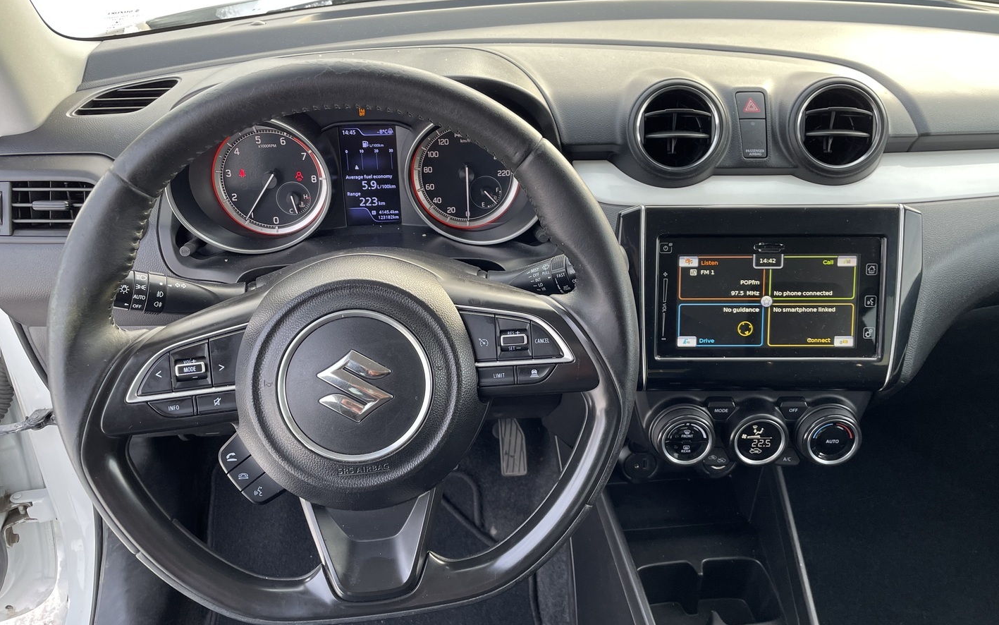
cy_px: 329
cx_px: 506
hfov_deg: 66.5
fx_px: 762
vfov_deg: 44.5
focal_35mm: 28
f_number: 1.6
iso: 80
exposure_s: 1/121
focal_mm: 4.2
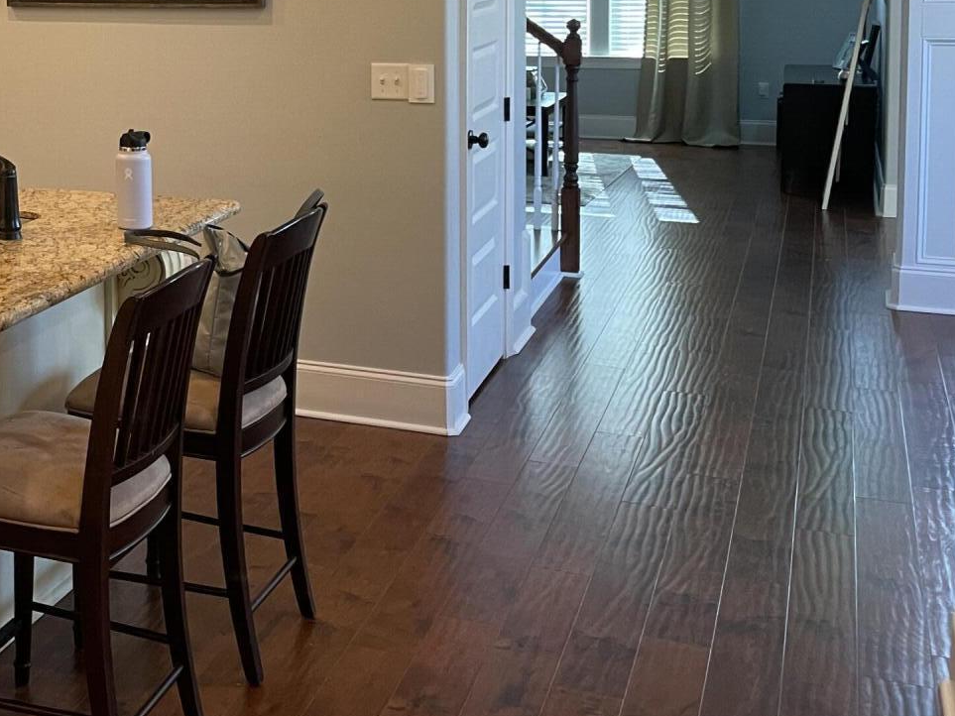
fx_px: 1490
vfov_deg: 26.1
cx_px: -17
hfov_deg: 32.5
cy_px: 62
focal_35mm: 54
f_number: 1.6
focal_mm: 4.2
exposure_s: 1/67
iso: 125
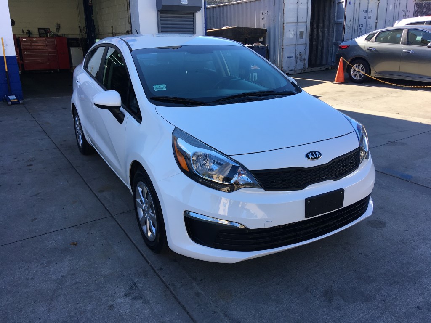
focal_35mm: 29
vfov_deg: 48.2
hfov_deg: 61.7
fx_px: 361
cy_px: 162
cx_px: 216
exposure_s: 1/413
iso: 25
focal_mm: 4.15
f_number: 2.2
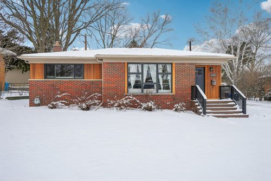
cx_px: 136
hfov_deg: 77.3
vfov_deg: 56.1
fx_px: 169
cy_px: 90
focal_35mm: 22
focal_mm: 15
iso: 100
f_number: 8
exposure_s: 1/125
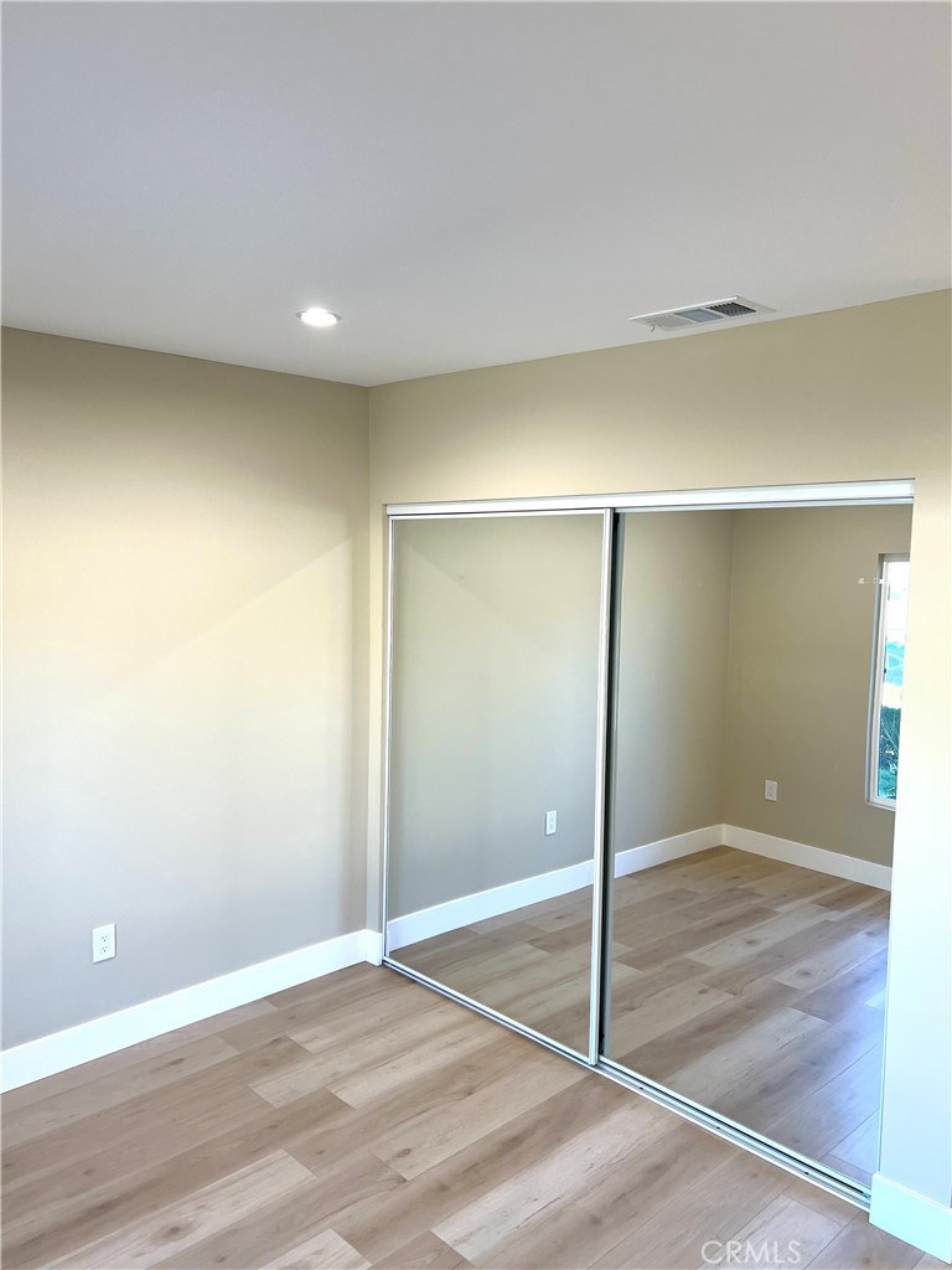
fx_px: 953
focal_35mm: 26
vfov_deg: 67.3
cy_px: 635
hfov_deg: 53.1
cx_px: 476
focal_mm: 5.7
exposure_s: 1/120
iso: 64
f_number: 1.5
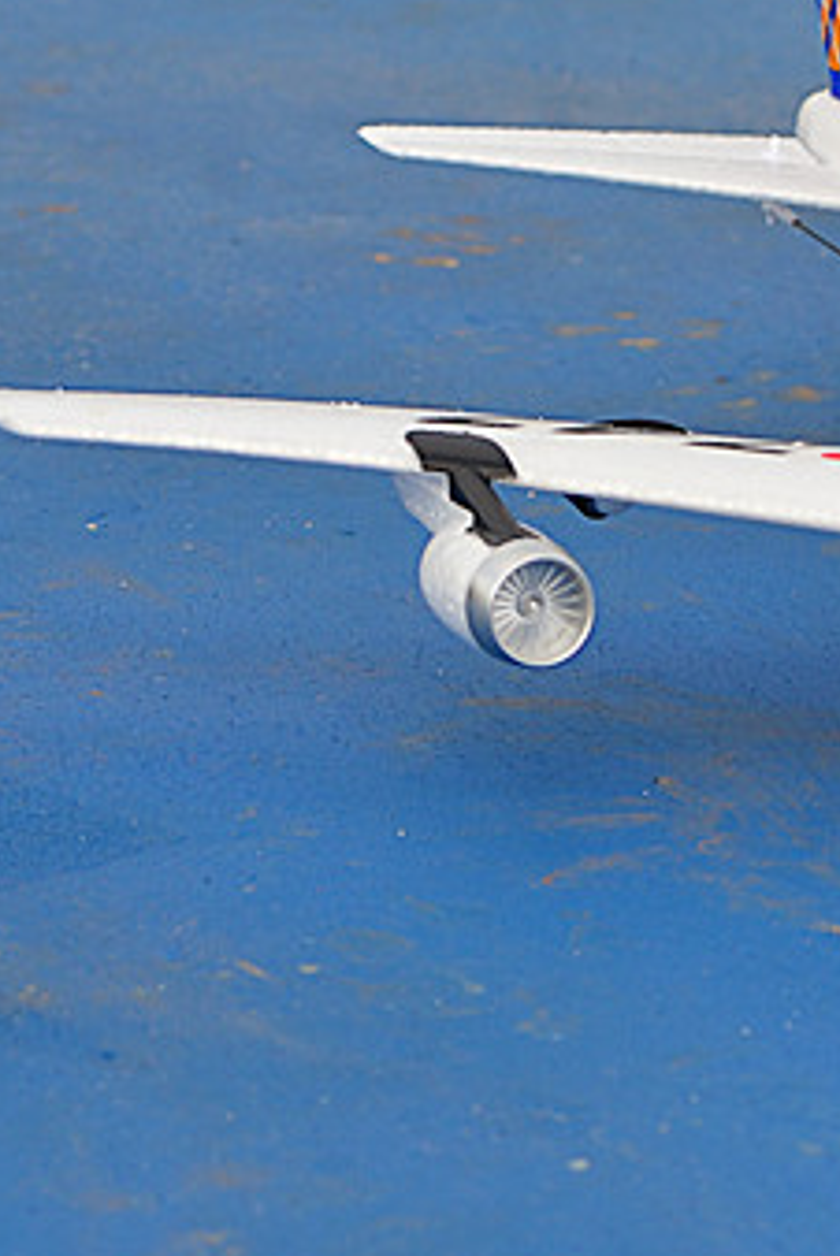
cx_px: 1148
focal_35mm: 184
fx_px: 6426
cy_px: 362
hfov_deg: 7.4
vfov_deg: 11.1
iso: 100
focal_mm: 52
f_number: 5.6
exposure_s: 1/500
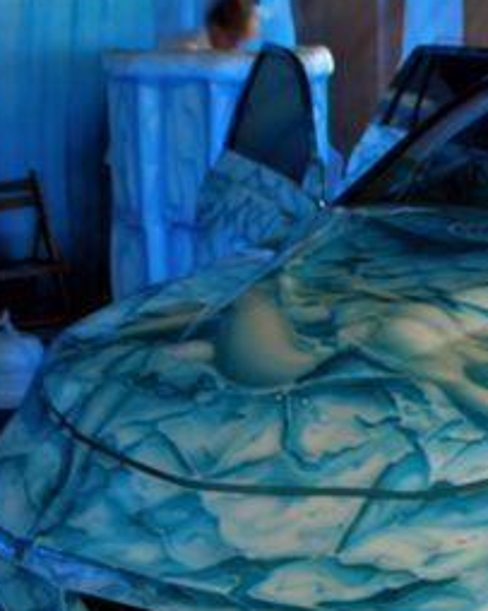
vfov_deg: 22.1
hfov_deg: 16.7
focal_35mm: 86
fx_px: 1554
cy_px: 411
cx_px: 659
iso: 64
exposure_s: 1/15
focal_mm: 5.7
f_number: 2.8
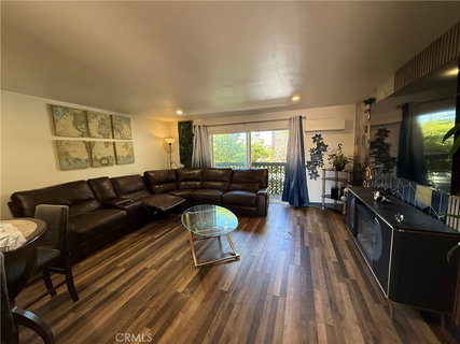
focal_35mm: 14
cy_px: 172
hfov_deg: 102.1
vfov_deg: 85.6
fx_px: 186
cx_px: 230
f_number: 2.2
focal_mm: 2.22
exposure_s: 1/120
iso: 400
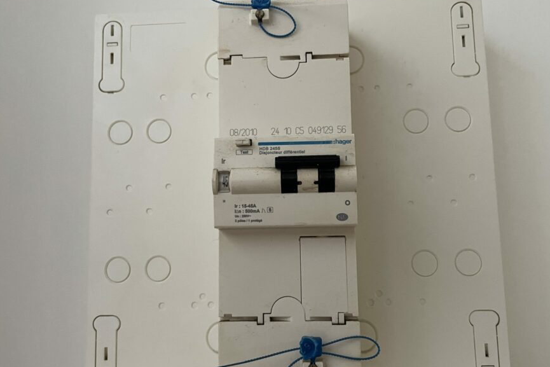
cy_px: 184
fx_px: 489
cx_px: 274
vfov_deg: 41.1
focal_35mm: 32
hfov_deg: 58.7
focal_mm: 4.2
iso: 250
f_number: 1.6
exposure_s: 1/60
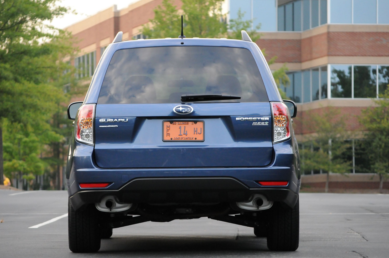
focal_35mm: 166
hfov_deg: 12.4
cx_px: 185
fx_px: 1792
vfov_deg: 8.3
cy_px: 130
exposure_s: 1/500
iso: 2000
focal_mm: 100
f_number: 5.6
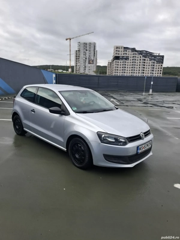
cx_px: 90
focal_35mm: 23
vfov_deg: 73.9
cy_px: 120
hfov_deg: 58.9
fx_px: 159
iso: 50
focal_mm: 5.54
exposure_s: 1/678
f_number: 1.8
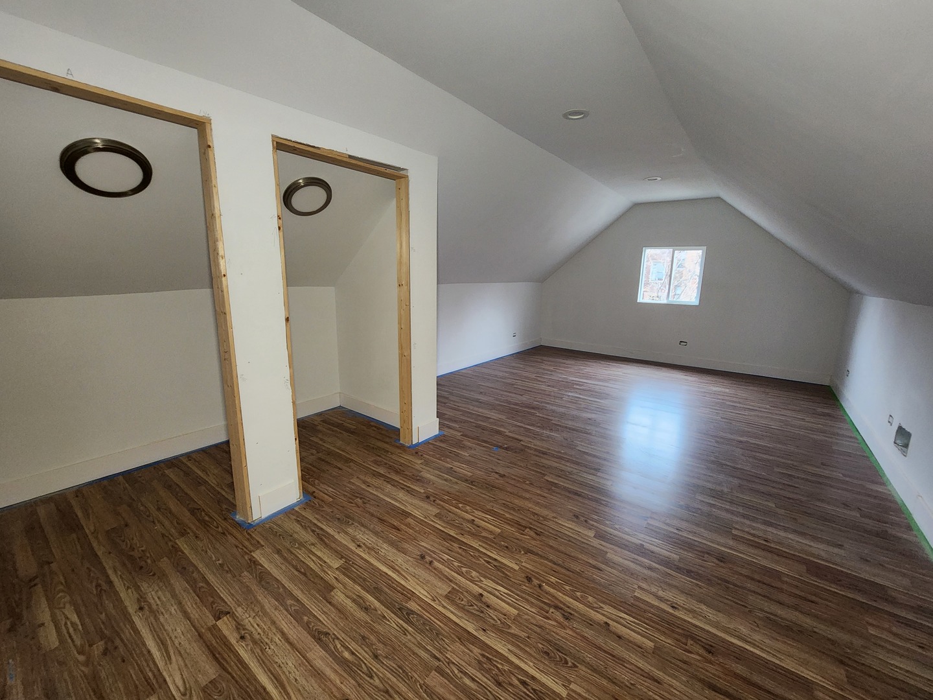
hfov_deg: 106.2
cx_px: 466
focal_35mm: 13
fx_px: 350
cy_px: 350
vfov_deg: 89.9
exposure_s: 1/24
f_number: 2.2
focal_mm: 2.2
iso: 640
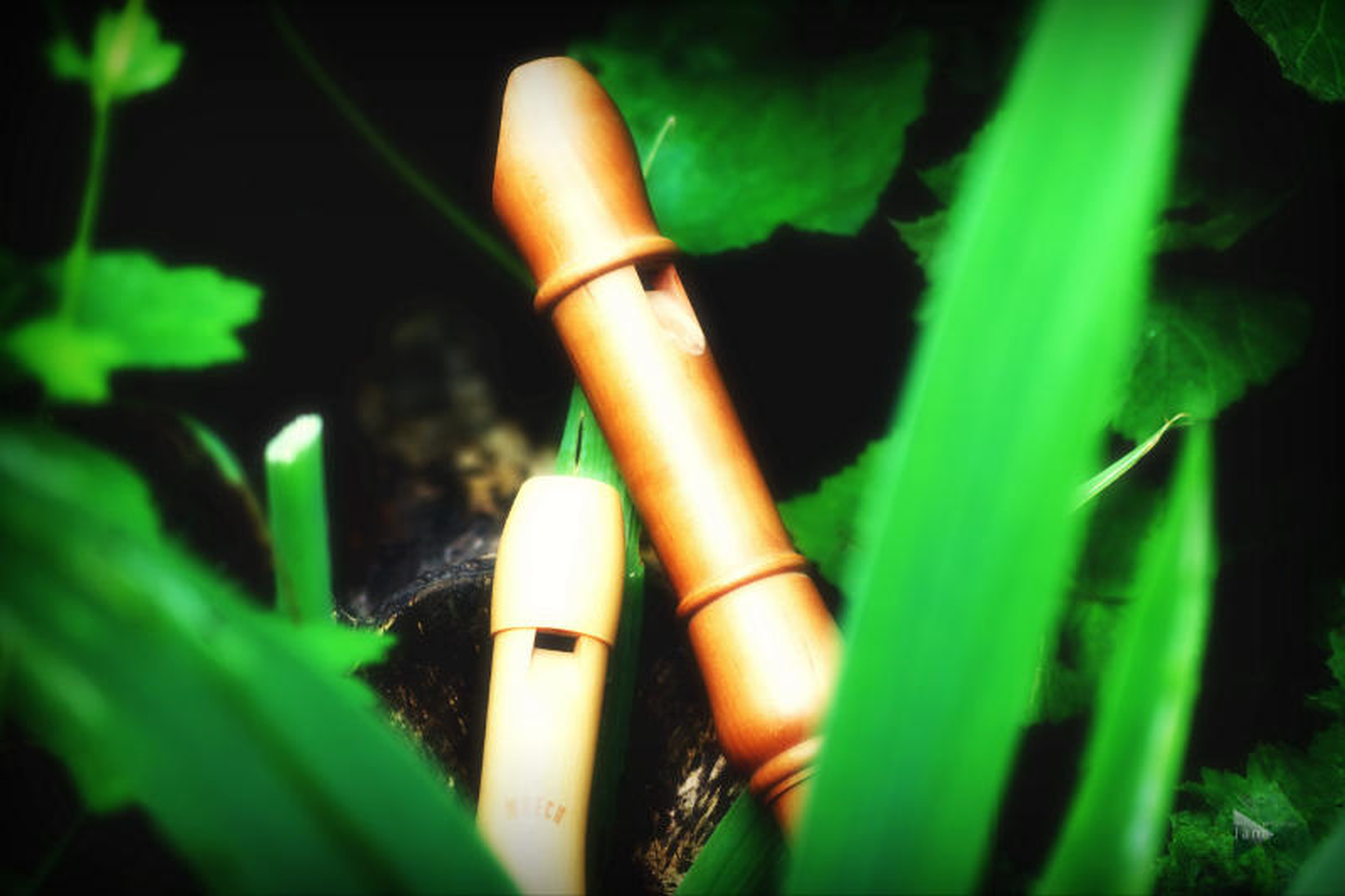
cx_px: 672
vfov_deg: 12.2
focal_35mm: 112
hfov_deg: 18.2
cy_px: 448
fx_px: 4202
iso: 100
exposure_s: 1/160
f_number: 4
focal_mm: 75
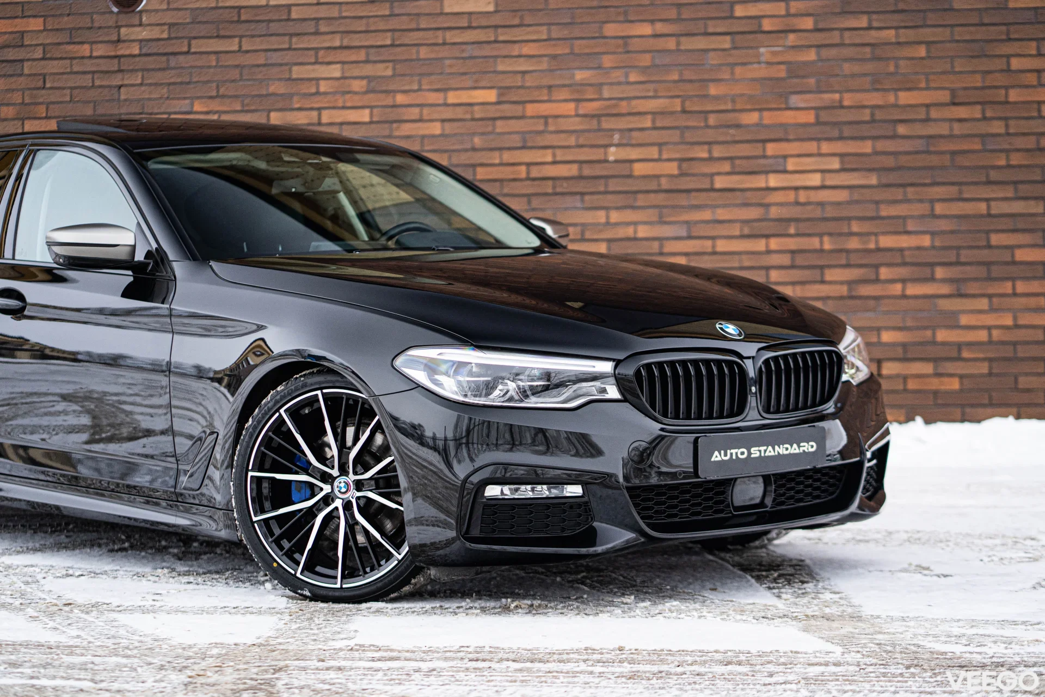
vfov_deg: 16.1
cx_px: 522
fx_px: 2467
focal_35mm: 85
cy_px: 348
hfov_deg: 23.9
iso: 800
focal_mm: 85
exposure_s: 1/1000
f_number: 2.5
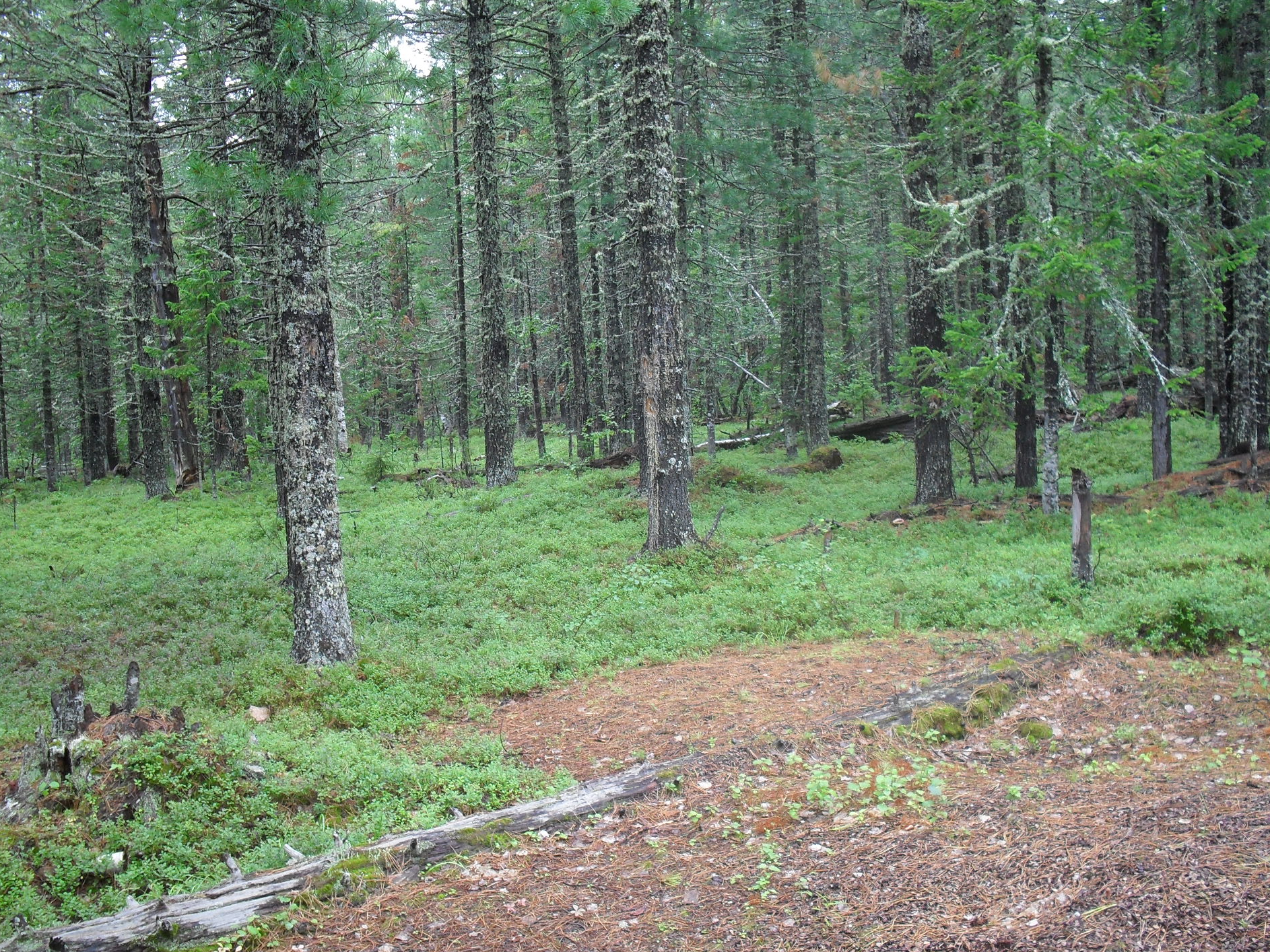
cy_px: 490
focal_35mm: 38
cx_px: 611
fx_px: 1394
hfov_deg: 49.0
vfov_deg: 37.7
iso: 100
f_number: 3.2
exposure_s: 1/45
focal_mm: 6.3
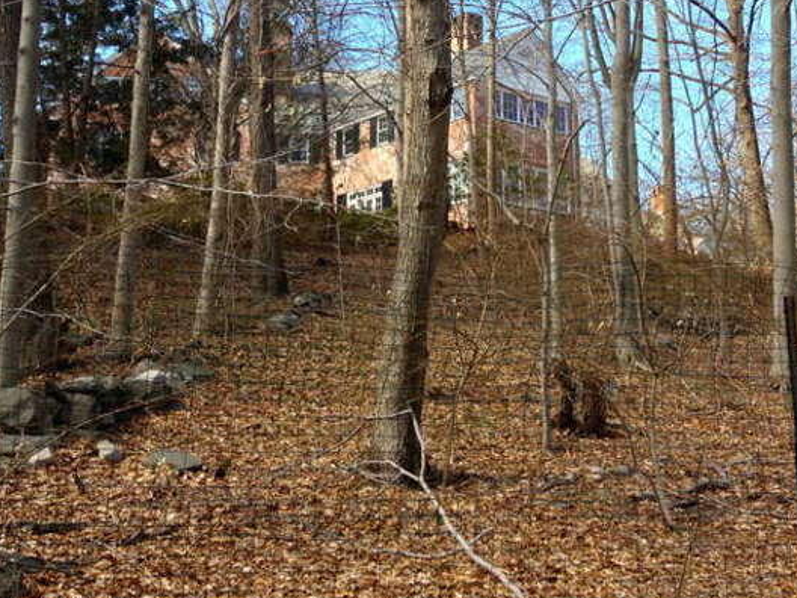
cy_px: 192
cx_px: 456
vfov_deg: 27.3
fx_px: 1220
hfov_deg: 36.1
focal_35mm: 53
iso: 50
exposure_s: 1/452
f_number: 2.4
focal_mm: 4.28
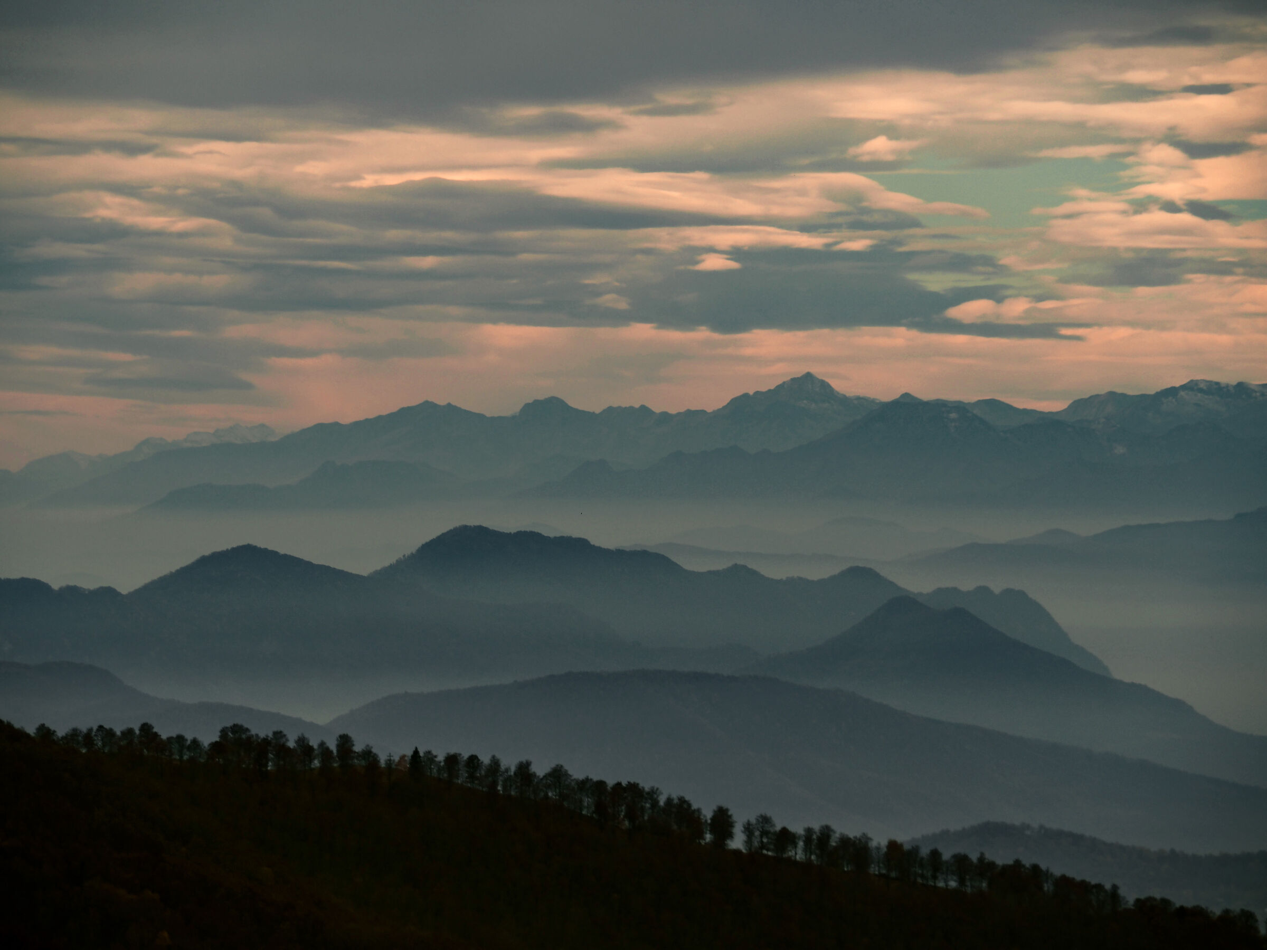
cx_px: 634
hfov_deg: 6.6
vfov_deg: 5.0
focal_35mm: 300
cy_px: 475
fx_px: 10980
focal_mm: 150
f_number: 8
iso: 100
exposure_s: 1/250
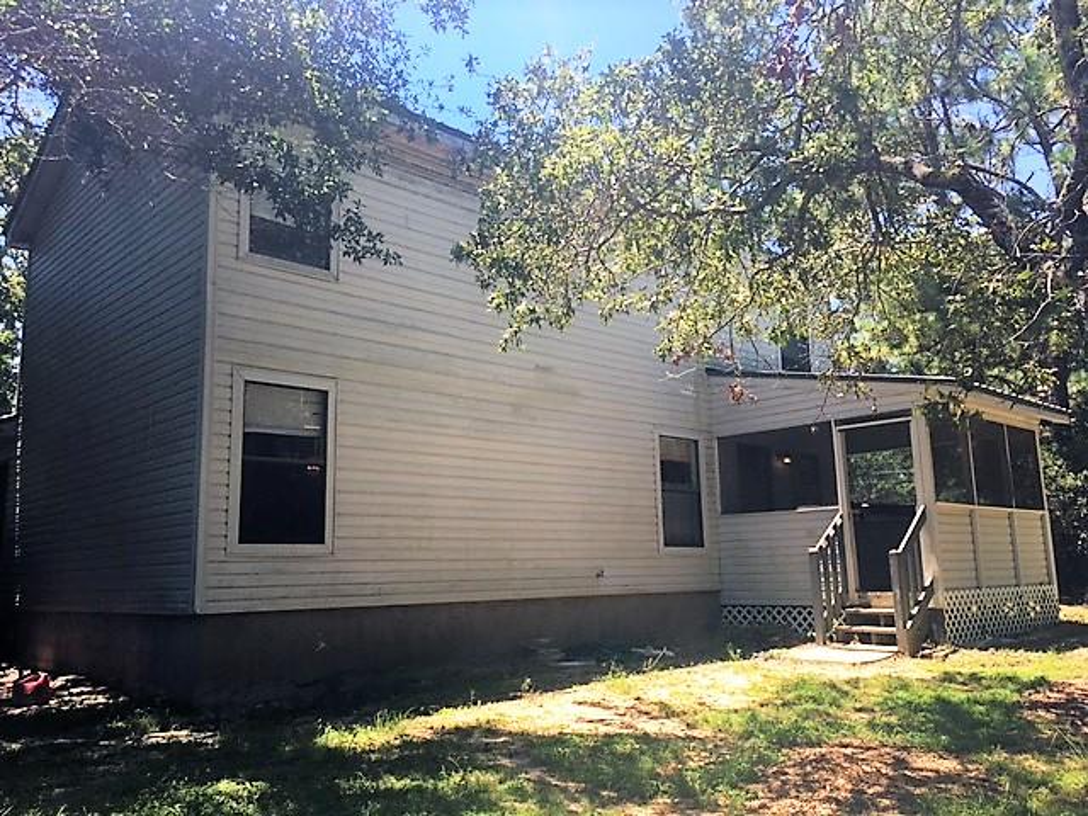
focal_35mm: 29
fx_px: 911
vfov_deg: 48.2
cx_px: 544
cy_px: 408
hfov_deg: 61.7
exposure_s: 1/578
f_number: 2.2
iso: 25
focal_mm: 4.15
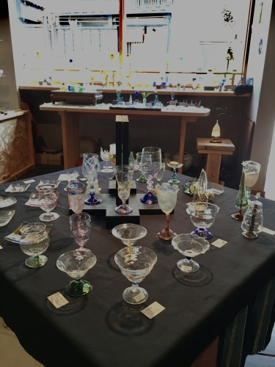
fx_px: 307
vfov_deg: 61.7
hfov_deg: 48.2
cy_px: 184
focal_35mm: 29
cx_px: 138
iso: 125
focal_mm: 4.15
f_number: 2.2
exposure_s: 1/30
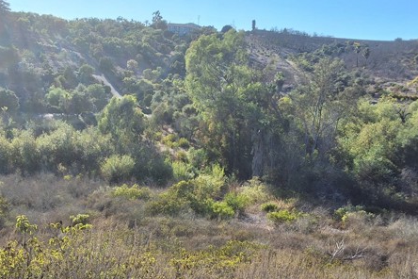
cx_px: 164
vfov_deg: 31.6
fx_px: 488
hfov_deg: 46.1
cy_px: 189
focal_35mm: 42
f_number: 1.9
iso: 32
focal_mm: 2.91
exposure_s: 1/1340
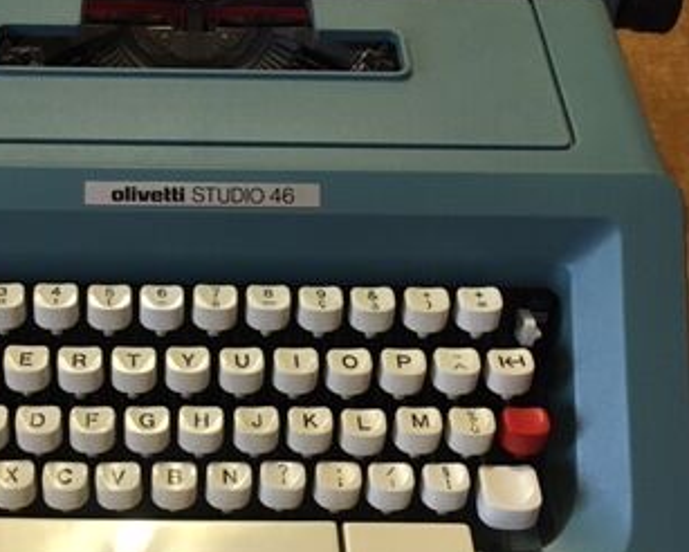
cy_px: 224
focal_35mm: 59
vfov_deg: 25.8
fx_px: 1204
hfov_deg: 31.5
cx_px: 189
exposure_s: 1/33
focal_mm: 4.15
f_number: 2.2
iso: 160
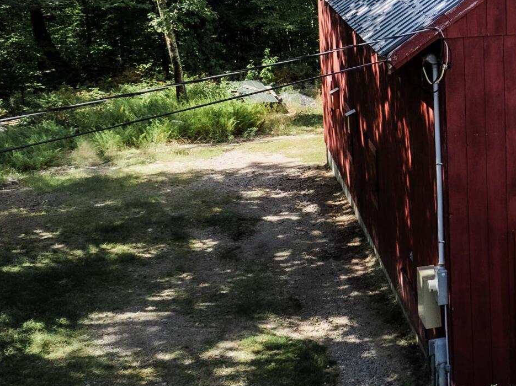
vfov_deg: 18.8
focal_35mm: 77
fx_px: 1147
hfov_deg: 22.4
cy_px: 50
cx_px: 694
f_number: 2.8
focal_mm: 12.29
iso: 100
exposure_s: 1/200
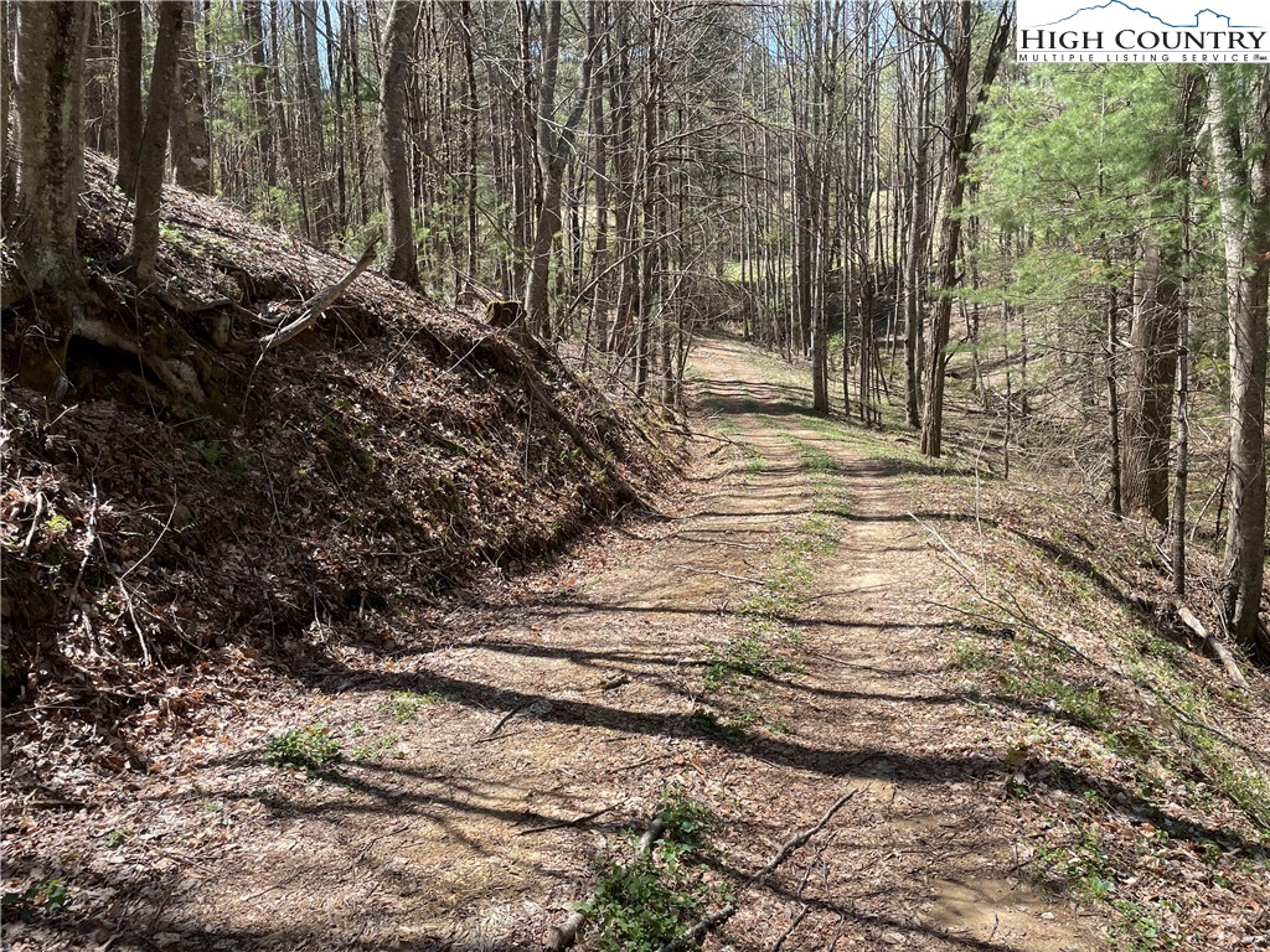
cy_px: 476
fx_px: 954
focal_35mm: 26
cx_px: 635
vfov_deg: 53.1
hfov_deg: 67.3
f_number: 1.6
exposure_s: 1/910
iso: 32
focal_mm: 4.2
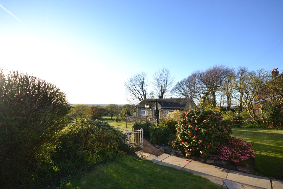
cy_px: 94
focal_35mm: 15
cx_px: 142
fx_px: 118
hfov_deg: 100.4
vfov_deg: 77.3
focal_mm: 10
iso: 110
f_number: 5.6
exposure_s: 1/125
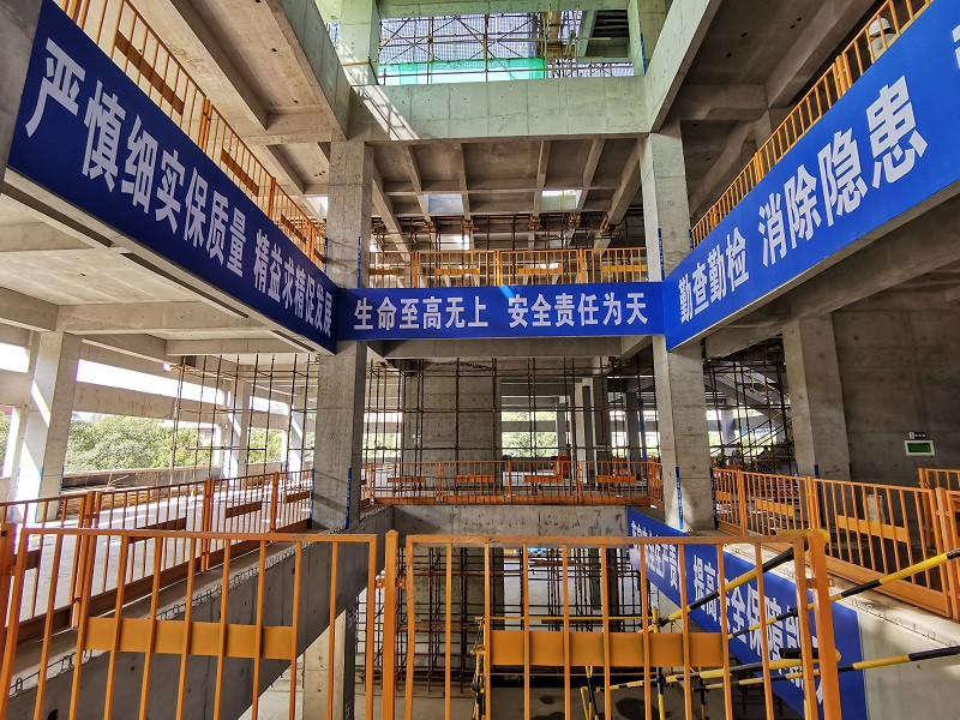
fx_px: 471
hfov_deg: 91.0
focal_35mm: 17
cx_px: 480
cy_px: 360
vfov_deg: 74.7
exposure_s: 1/120
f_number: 2.2
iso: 64
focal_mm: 2.26
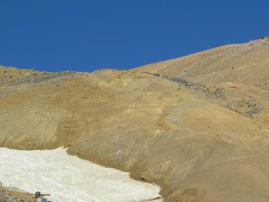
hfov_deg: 10.5
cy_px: 118
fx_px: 1461
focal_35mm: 188
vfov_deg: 7.9
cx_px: 188
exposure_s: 1/339
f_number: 8.2
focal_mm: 23.4
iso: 64
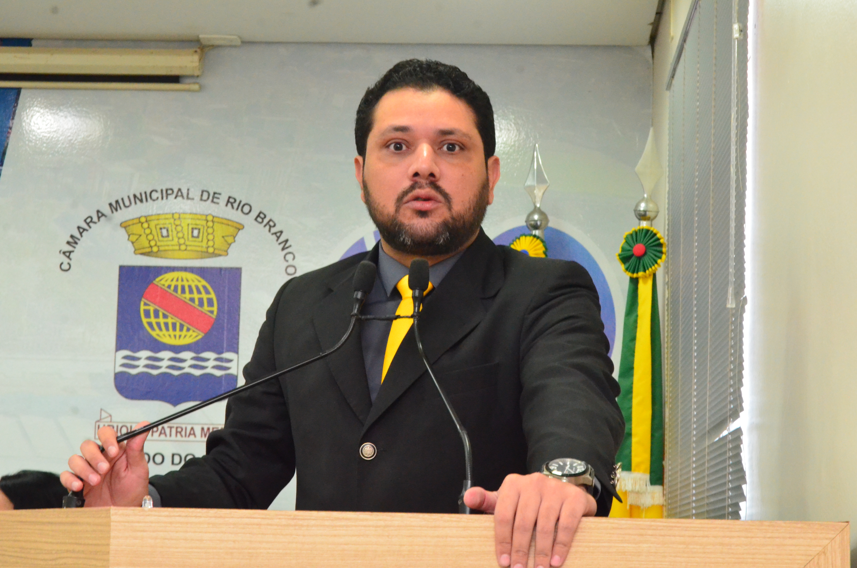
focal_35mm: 93
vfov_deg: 14.6
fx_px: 2209
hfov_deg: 22.0
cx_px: 428
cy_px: 284
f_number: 11
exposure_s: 1/40
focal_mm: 62
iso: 5000
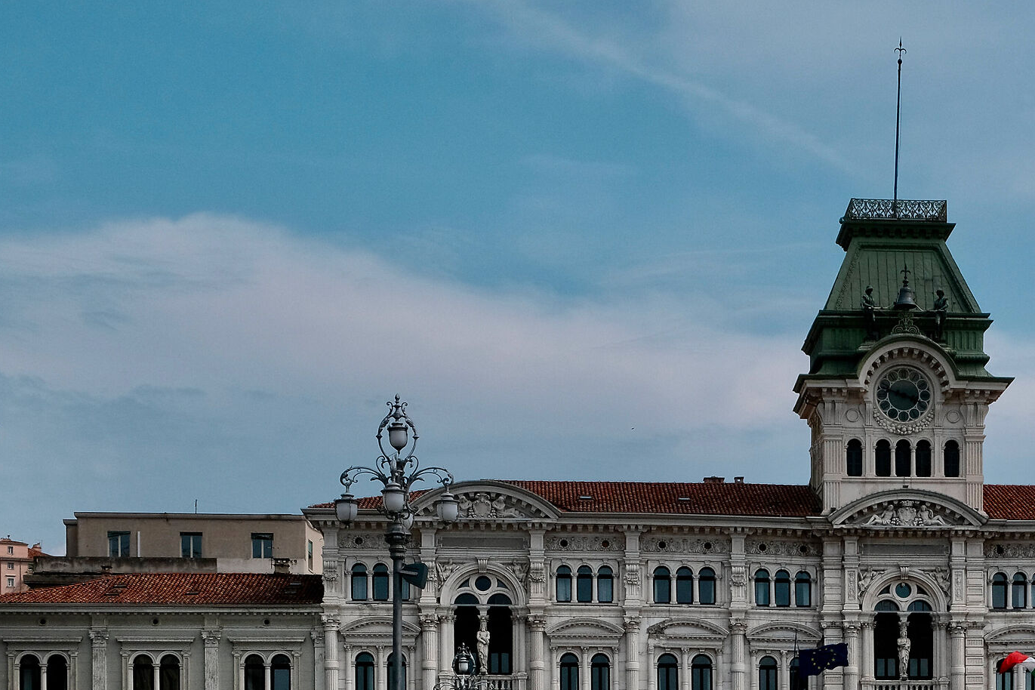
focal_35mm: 63
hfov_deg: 30.7
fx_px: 1811
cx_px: 897
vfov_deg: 21.3
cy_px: 561
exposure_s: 1/2000
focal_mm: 24.3
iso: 800
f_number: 8
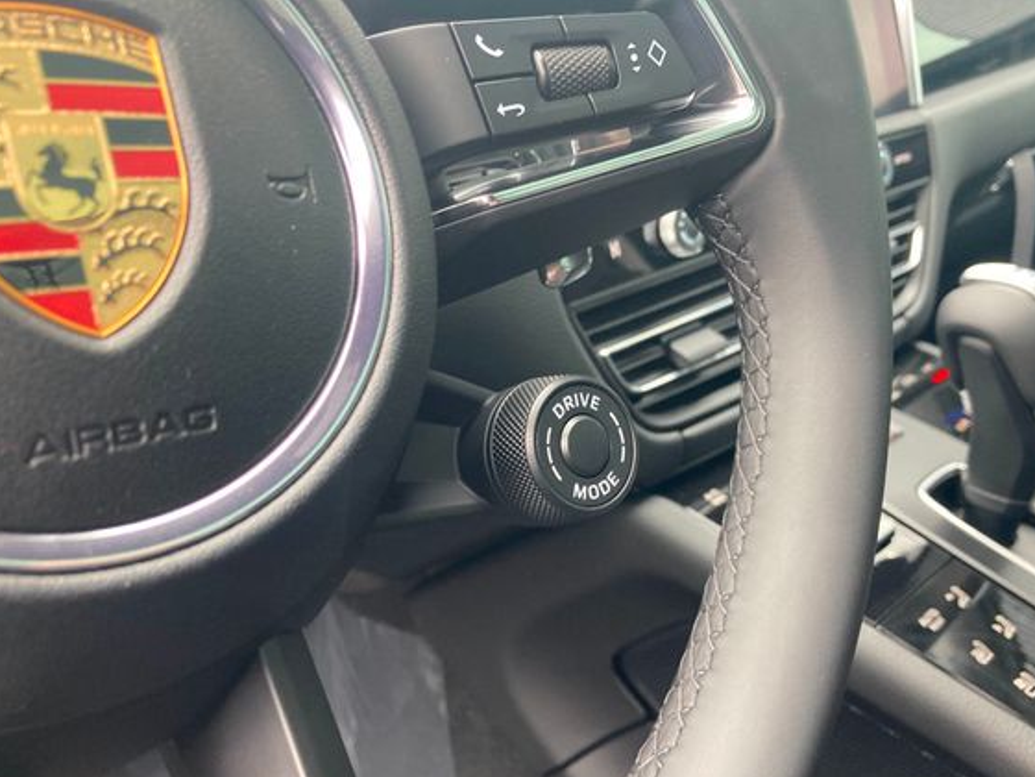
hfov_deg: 56.7
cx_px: 580
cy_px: 442
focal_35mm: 32
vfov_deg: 44.1
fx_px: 957
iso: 80
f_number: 1.8
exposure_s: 1/64
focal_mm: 3.99
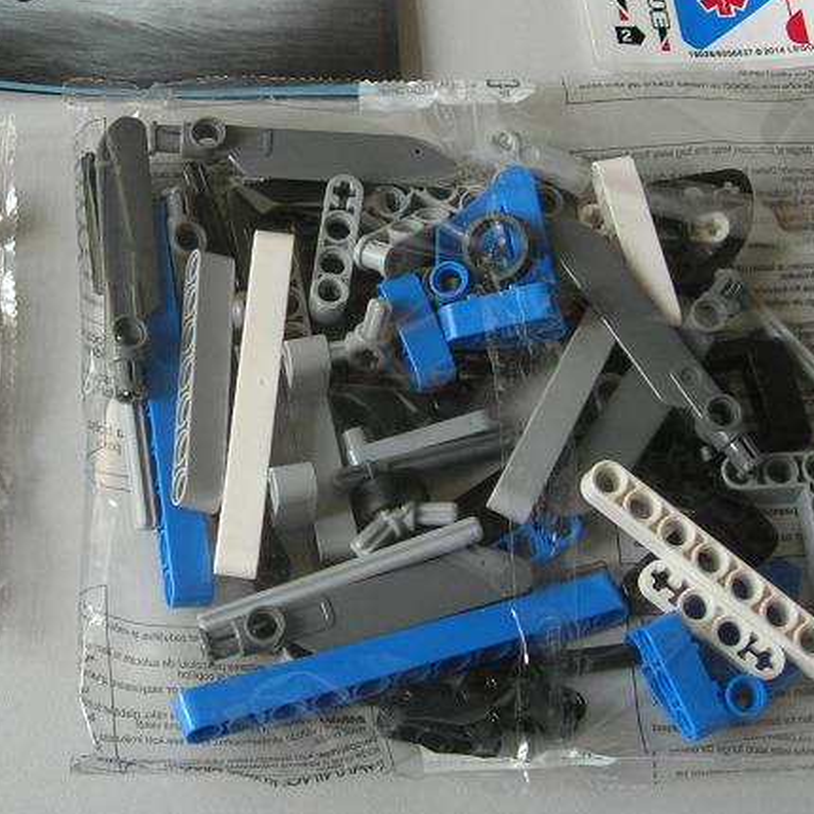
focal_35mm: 80
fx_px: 2128
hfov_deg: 21.5
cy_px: 161
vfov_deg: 21.4
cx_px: 197
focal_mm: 7.8
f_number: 2.8
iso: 64
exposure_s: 1/5.1
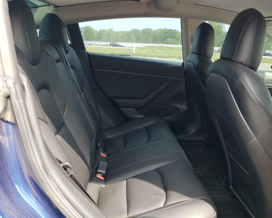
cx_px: 163
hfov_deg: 55.3
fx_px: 258
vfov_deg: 45.7
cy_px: 125
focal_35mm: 32
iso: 50
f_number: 1.5
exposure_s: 1/238
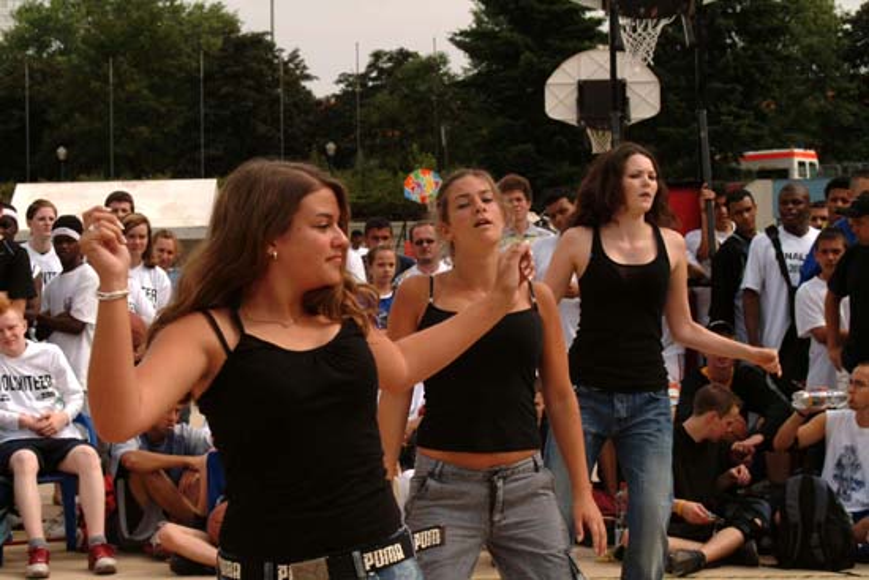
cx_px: 434
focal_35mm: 94
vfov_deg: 14.5
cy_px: 290
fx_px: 2282
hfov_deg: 21.6
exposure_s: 1/350
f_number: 9.5
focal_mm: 63
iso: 200
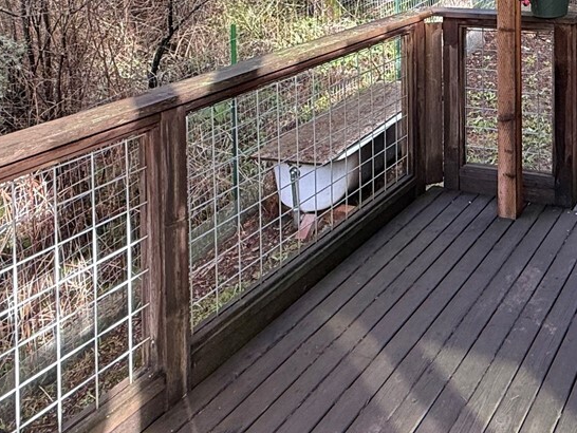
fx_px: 684
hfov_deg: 41.3
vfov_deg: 29.7
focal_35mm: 41
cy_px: -99
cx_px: 544
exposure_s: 1/117
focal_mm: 2.22
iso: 50
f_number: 2.2
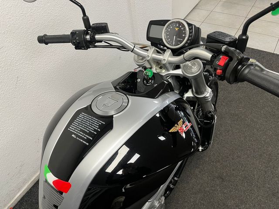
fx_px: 210
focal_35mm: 26
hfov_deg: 67.3
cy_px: 104
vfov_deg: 53.1
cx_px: 140
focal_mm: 5.1
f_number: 1.6
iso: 80
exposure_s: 1/50
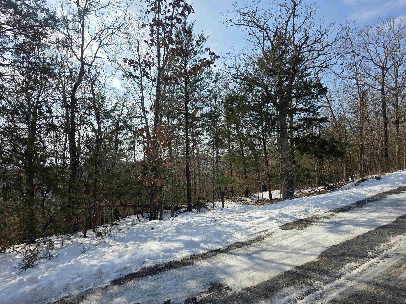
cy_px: 152
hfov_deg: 73.9
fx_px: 270
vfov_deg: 58.9
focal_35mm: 23
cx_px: 203
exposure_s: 1/6809
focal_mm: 6.3
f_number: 1.7
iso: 80
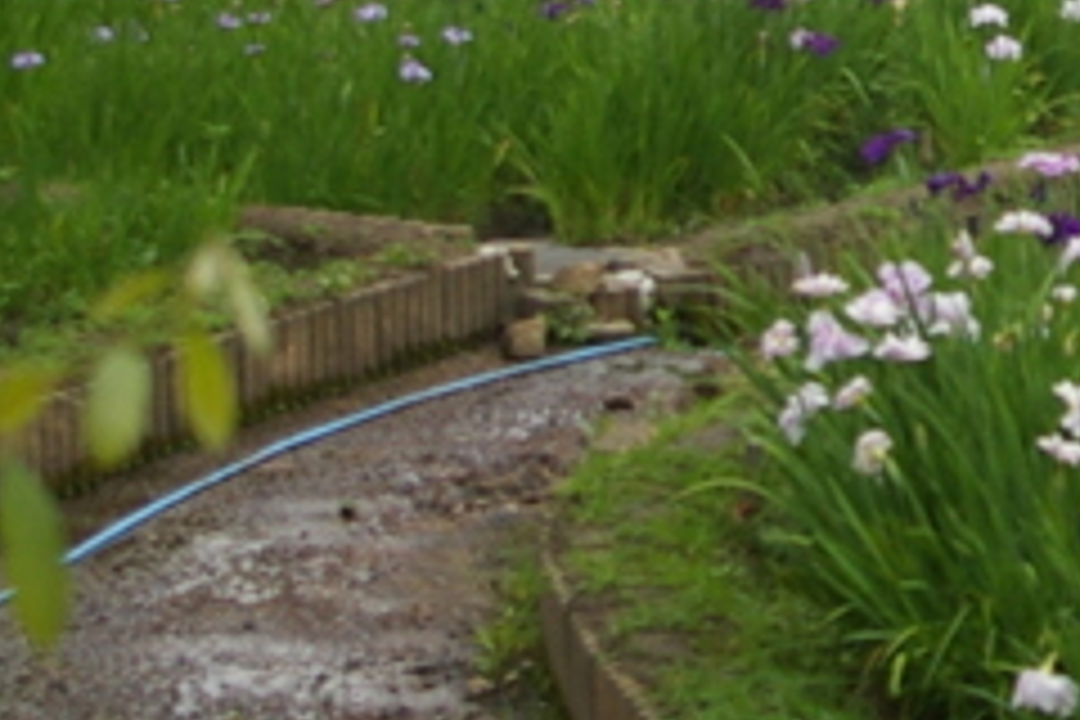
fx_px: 5370
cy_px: 27
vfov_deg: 7.6
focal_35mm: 179
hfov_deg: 11.3
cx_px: 1314
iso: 200
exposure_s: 1/90
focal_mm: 28
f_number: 4
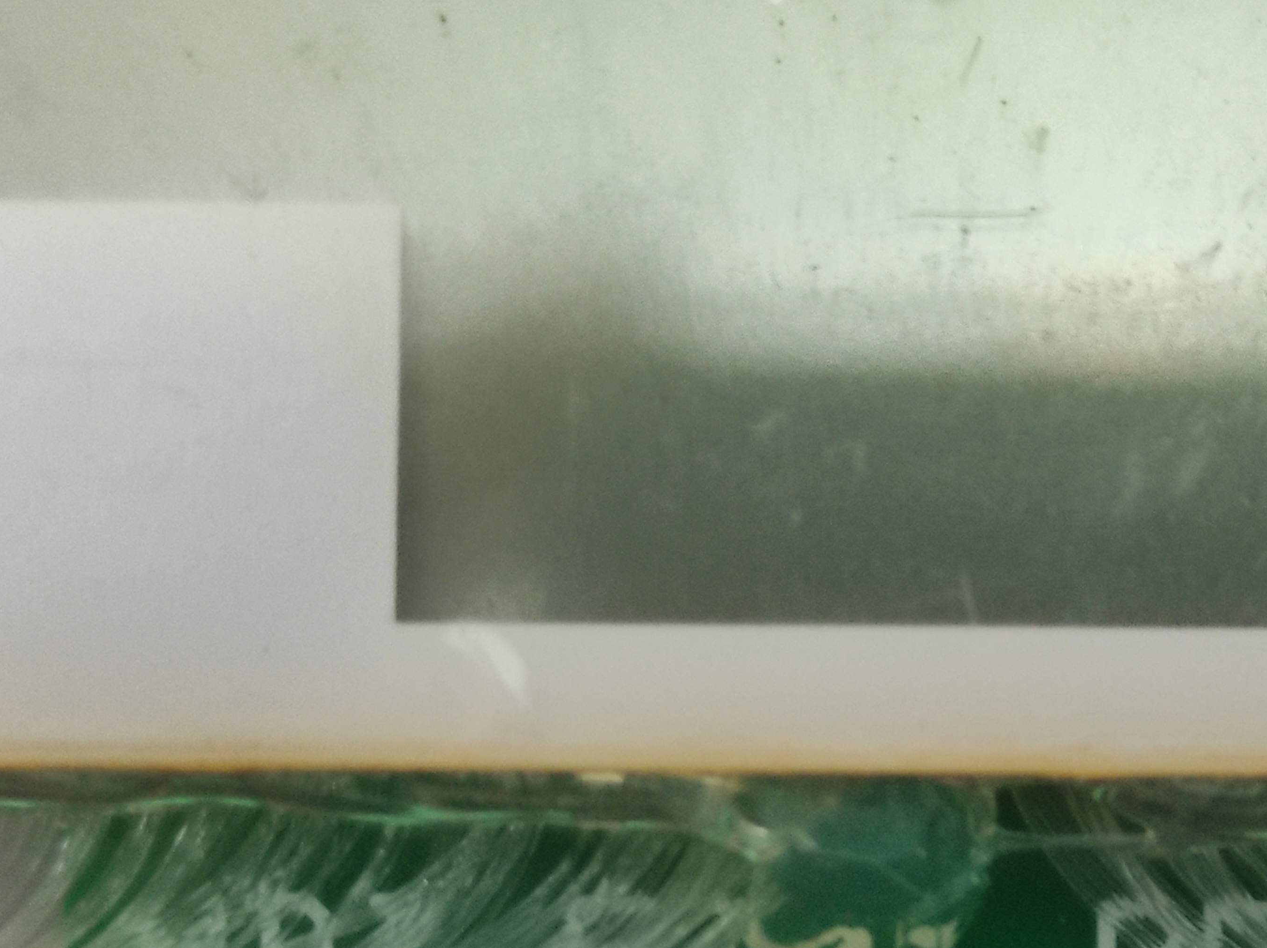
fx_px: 1573
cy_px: 748
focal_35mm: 43
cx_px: 960
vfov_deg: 32.7
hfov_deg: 42.4
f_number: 1.89
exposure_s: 1/20
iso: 991
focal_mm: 5.43
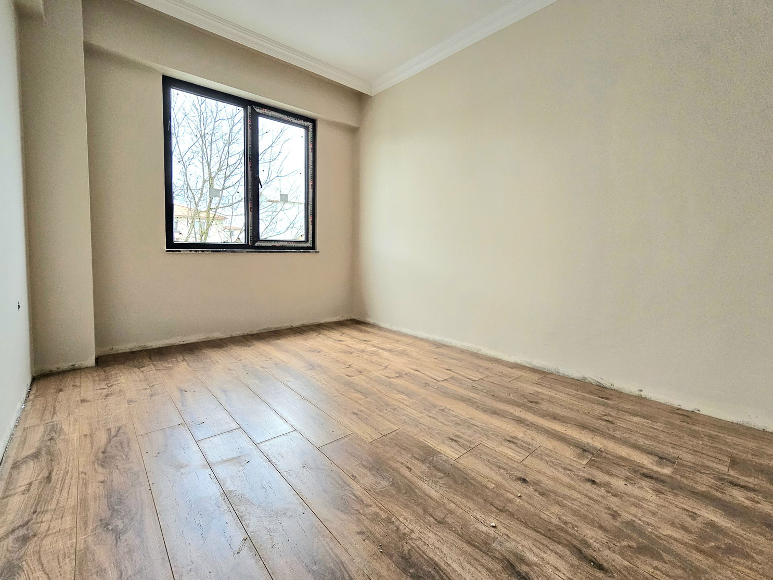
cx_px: 393
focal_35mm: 14
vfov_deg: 85.6
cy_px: 278
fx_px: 313
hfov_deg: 102.1
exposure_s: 1/192
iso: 160
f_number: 2.2
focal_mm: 2.2
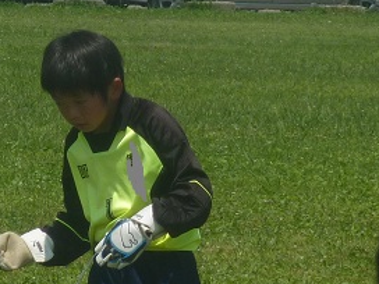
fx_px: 10336
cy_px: 224
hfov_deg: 2.1
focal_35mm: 944
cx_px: 169
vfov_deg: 1.6
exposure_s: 1/1000
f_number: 4.9
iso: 100
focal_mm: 49.2
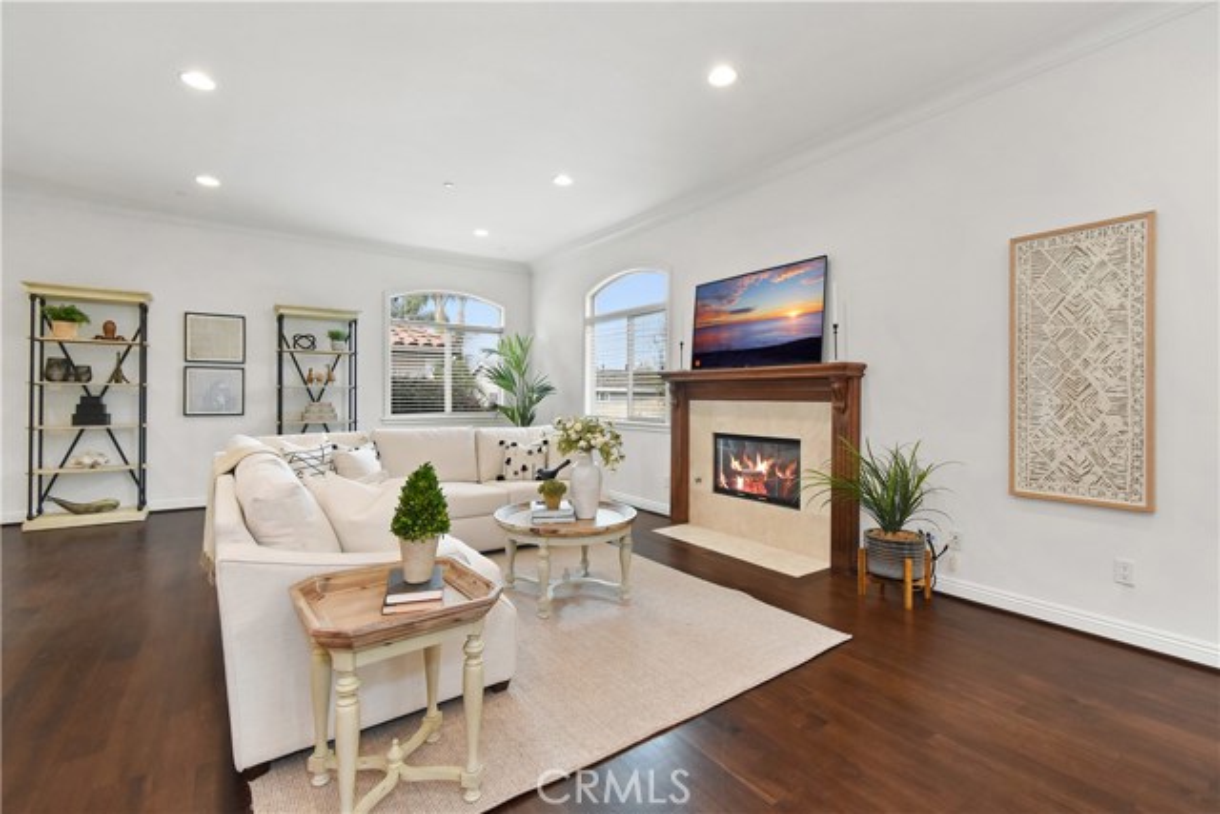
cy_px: 407
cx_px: 610
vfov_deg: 77.4
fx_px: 508
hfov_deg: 100.4
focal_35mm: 15
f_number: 8
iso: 1000
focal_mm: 10
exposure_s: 1/25
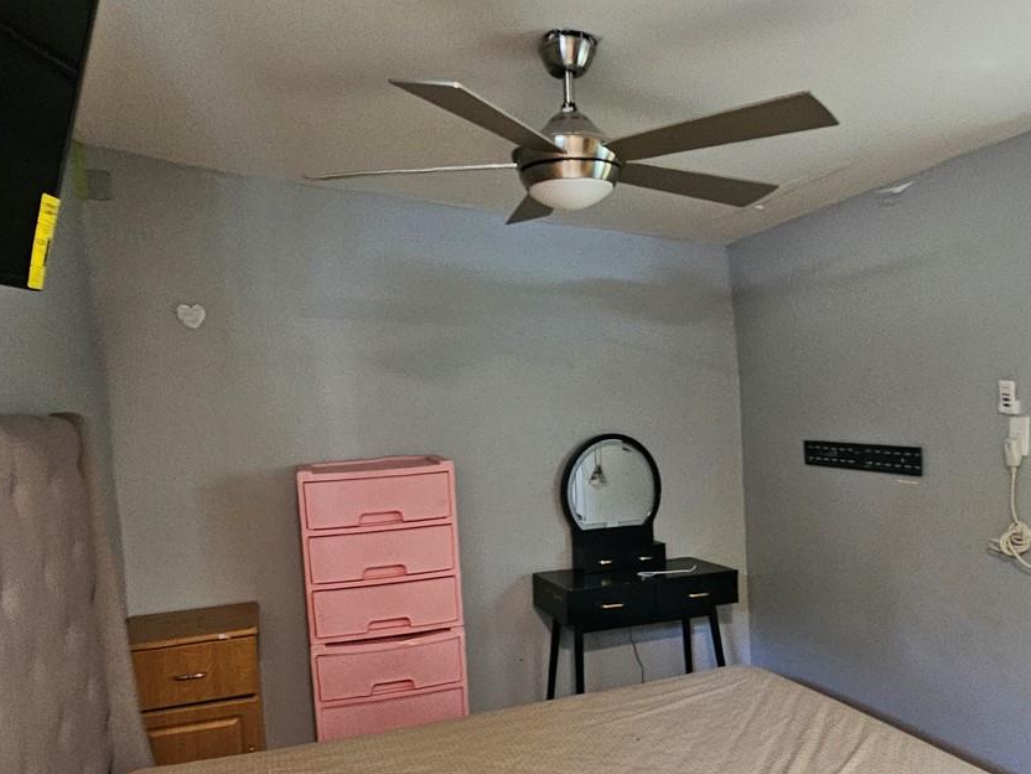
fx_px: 745
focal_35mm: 25
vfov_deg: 54.5
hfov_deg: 69.2
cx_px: 563
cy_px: 465
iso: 500
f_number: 2.2
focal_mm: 2.2
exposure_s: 1/30
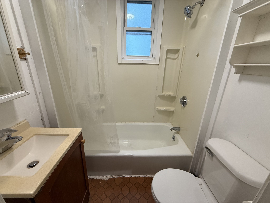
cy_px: 102
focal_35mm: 14
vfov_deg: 85.7
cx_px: 135
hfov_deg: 102.1
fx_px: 109
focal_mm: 2.22
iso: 250
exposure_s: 1/120
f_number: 2.2
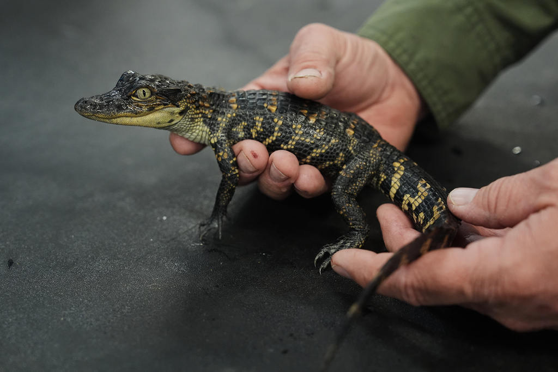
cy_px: 186
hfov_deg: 28.8
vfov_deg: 19.5
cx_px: 279
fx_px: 1085
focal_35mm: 70
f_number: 4
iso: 3200
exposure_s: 1/125
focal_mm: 70
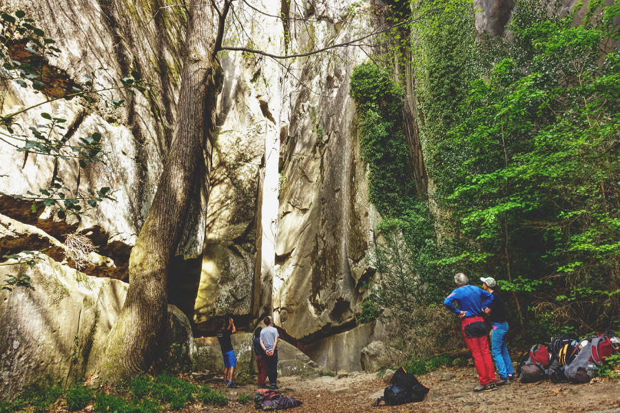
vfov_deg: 53.1
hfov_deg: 73.7
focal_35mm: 24
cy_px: 206
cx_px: 310
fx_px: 413
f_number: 8
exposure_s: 1/160
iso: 800
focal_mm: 8.8
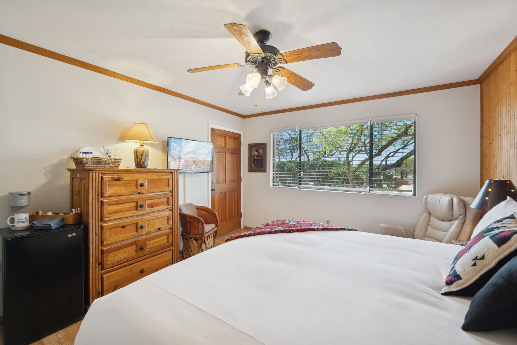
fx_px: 201
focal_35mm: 14
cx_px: 258
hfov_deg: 104.3
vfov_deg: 81.2
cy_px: 172
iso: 400
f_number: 8
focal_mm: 14
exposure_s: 1/25
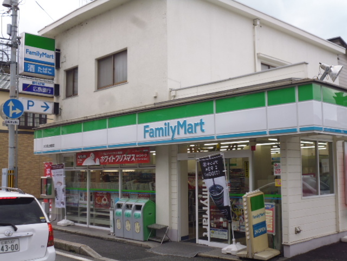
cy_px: 130
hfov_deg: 41.2
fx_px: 461
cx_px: 174
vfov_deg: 31.5
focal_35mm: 46
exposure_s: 1/200
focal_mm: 8.1
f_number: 3.8
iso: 100
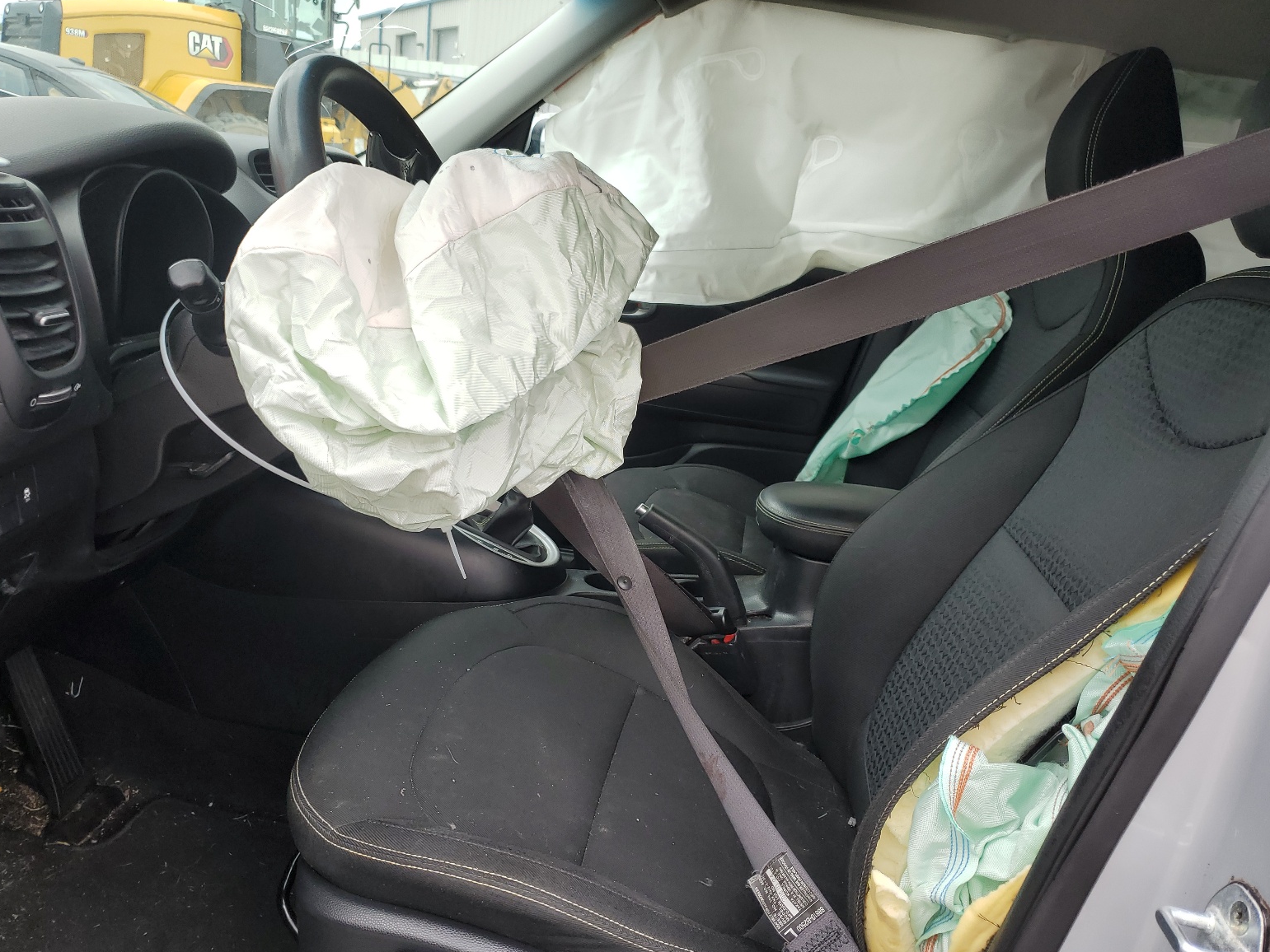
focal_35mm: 27
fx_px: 991
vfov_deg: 51.4
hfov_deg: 65.3
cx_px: 621
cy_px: 489
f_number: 1.5
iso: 50
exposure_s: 1/435
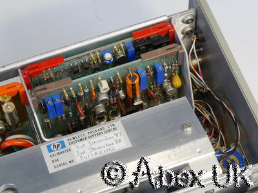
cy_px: 96
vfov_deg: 13.5
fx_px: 820
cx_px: 129
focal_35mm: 110
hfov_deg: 17.9
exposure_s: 1/4
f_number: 13
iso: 400
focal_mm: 55
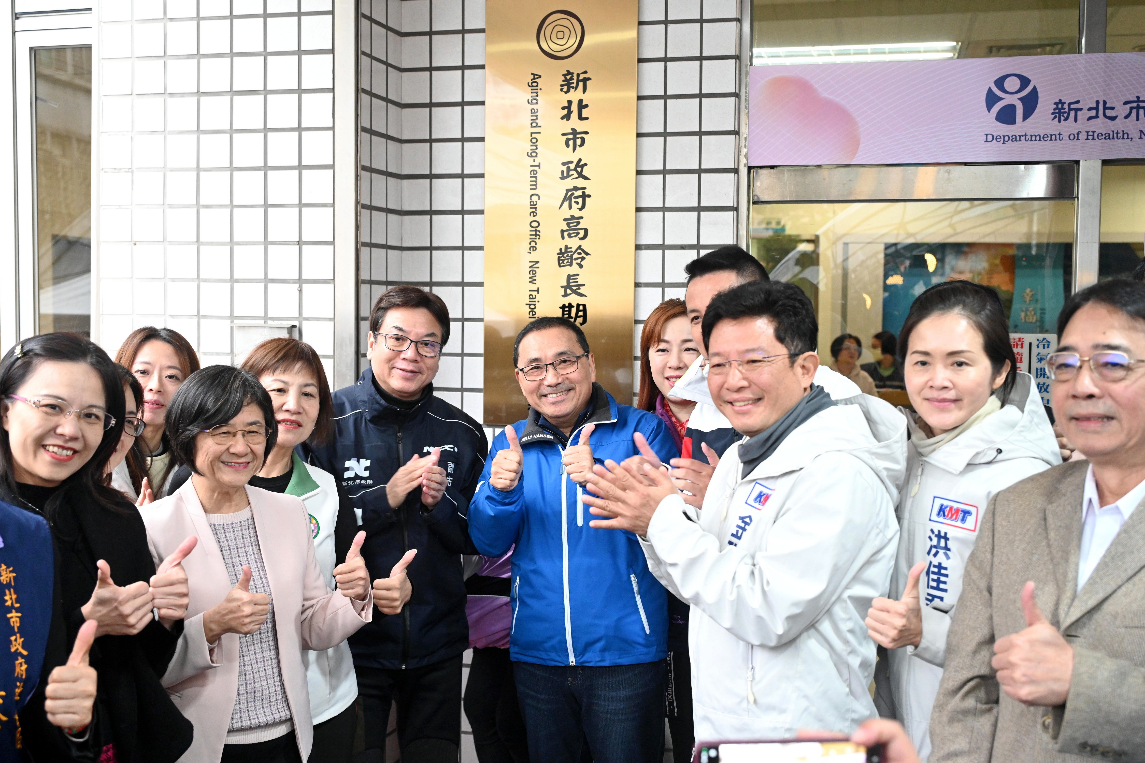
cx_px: 572
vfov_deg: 34.2
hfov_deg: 49.6
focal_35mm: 39
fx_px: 1240
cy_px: 382
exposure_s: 1/125
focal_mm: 39
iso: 3200
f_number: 4
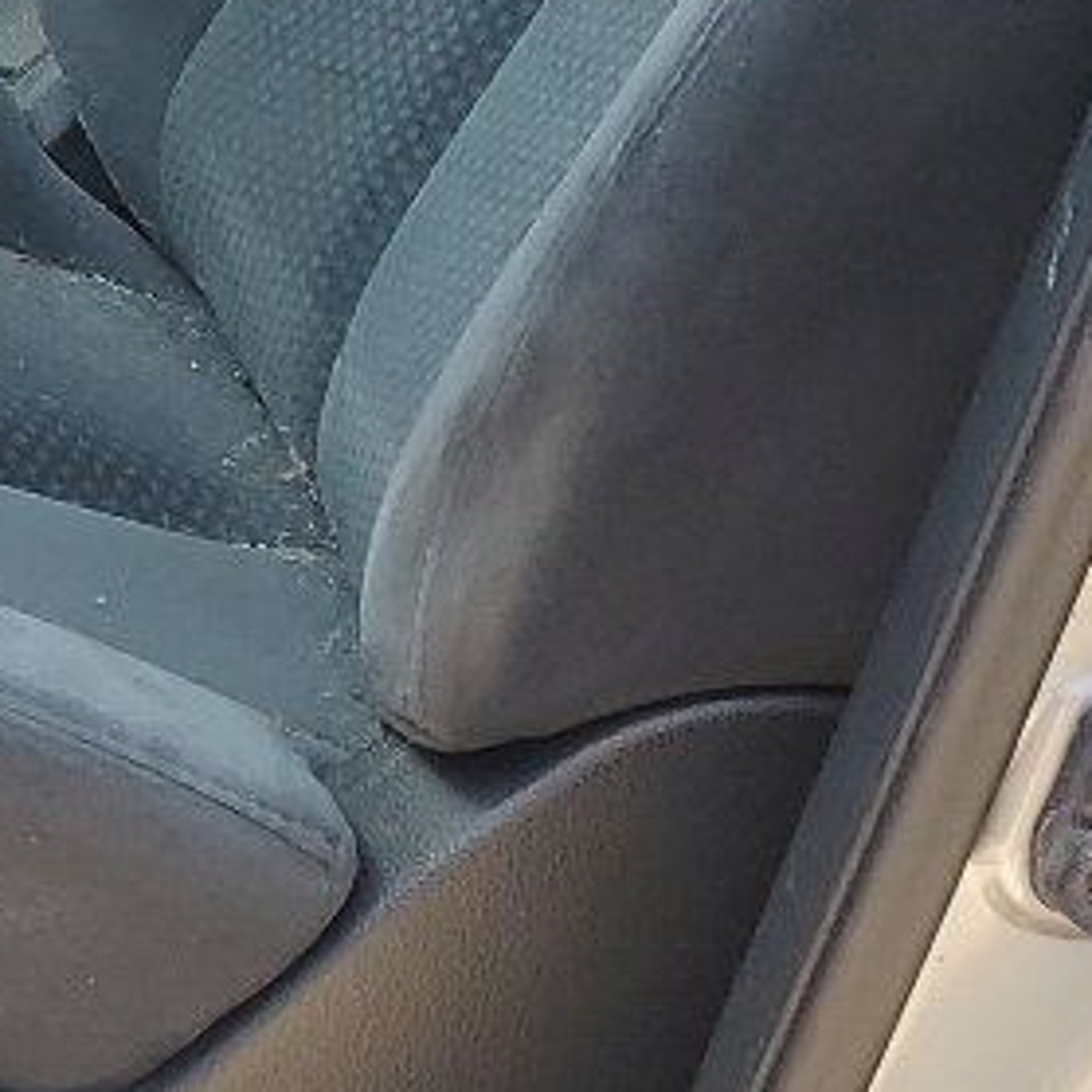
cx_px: -1061
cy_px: -466
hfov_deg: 11.9
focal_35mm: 132
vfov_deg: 12.7
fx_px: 4711
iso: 50
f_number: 1.5
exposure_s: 1/370
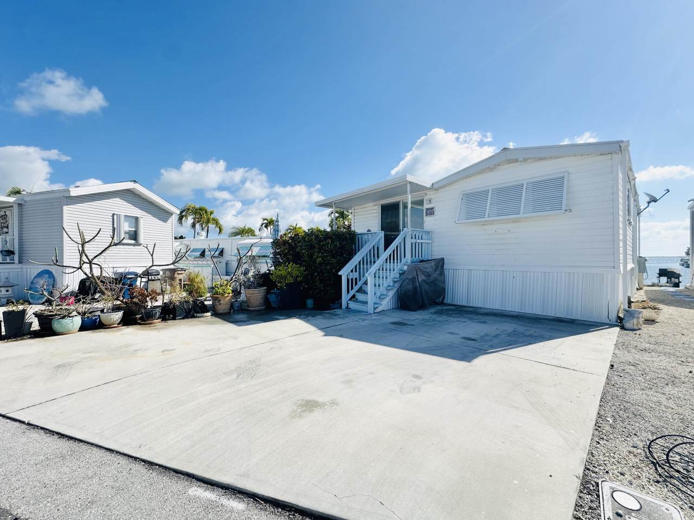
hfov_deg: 102.1
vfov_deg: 85.7
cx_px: 347
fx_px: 281
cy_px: 260
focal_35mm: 14
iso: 50
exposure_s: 1/1125
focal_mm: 2.22
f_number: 2.2
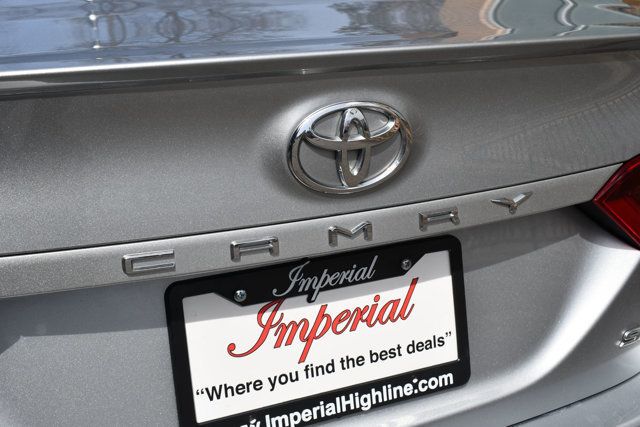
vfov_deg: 28.1
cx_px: 320
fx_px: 853
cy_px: 214
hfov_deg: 41.1
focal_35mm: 48
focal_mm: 32
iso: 100
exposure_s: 1/320
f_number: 9
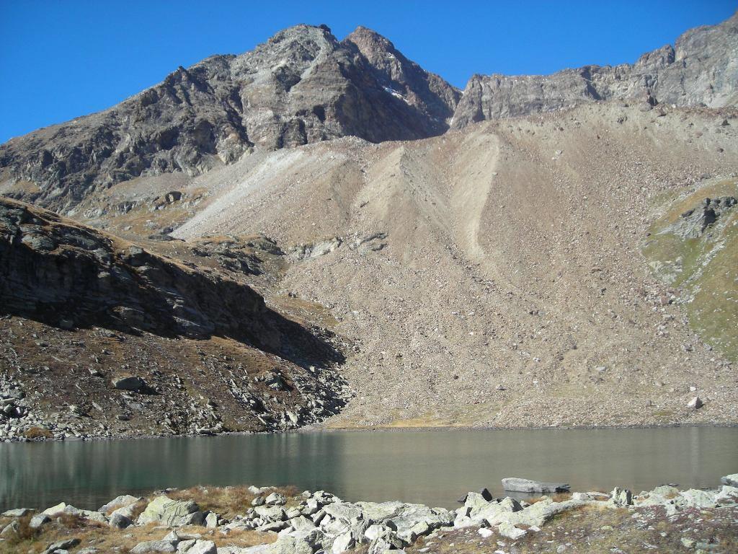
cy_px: 277
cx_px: 369
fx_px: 810
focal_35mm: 38
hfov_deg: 49.0
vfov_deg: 37.7
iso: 50
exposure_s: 1/128
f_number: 6.4
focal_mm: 6.3
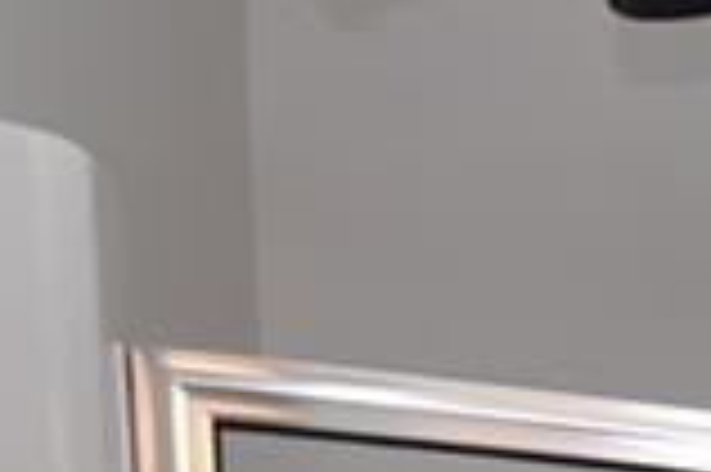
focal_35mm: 112
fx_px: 2202
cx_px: 1899
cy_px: 1349
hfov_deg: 12.4
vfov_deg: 9.8
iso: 400
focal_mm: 11.5
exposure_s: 1/125
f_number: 5.6
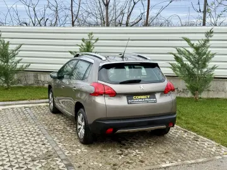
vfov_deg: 30.3
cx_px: 114
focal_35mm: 48
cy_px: 85
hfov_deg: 39.7
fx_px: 315
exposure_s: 1/1484
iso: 80
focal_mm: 6.76
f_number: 1.78
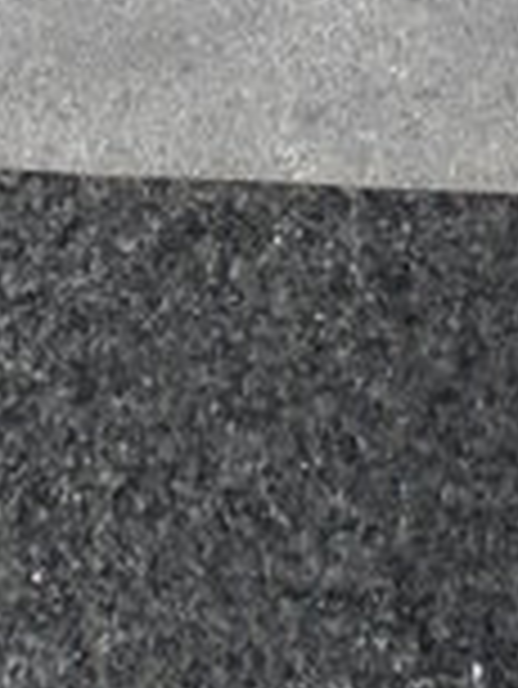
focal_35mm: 136
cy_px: -940
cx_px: 482
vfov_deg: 11.9
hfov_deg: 10.8
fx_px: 2710
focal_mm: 4.6
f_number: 5.6
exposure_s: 1/200
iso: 64
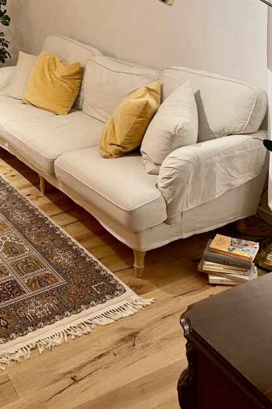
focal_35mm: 46
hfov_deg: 28.3
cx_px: 37
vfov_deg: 41.9
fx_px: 522
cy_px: 123
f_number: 1.6
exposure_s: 1/50
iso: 400
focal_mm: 4.2
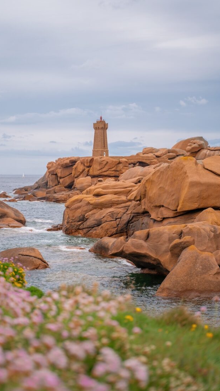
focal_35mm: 60
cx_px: 90
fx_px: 623
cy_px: 195
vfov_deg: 34.9
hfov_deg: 20.0
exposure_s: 1/800
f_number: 2.8
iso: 100
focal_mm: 57
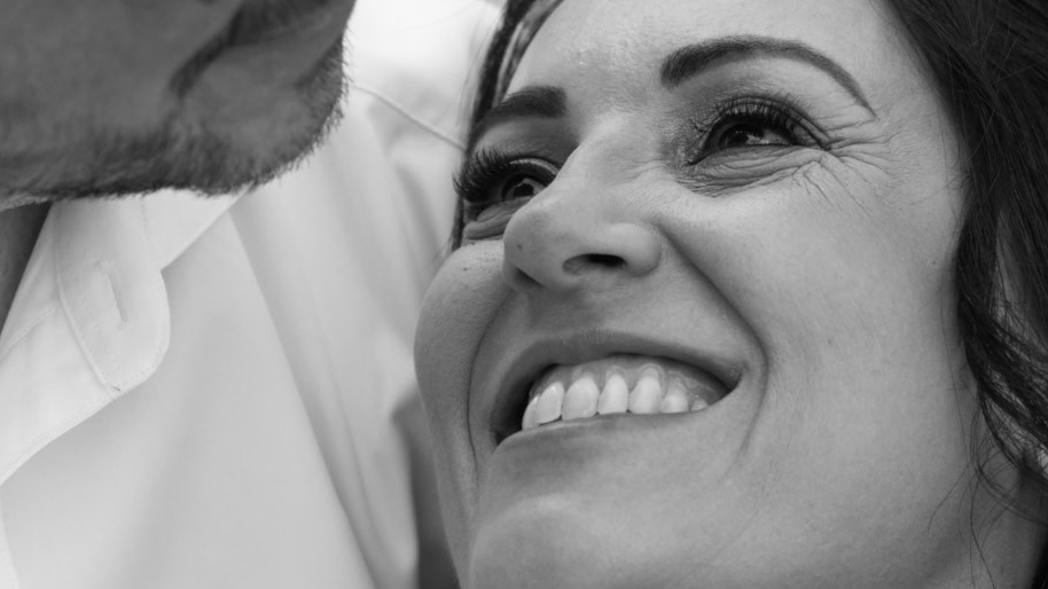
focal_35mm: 139
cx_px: 423
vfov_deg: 8.7
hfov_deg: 15.4
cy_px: 405
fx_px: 3862
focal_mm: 50
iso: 250
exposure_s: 1/320
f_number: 2.8
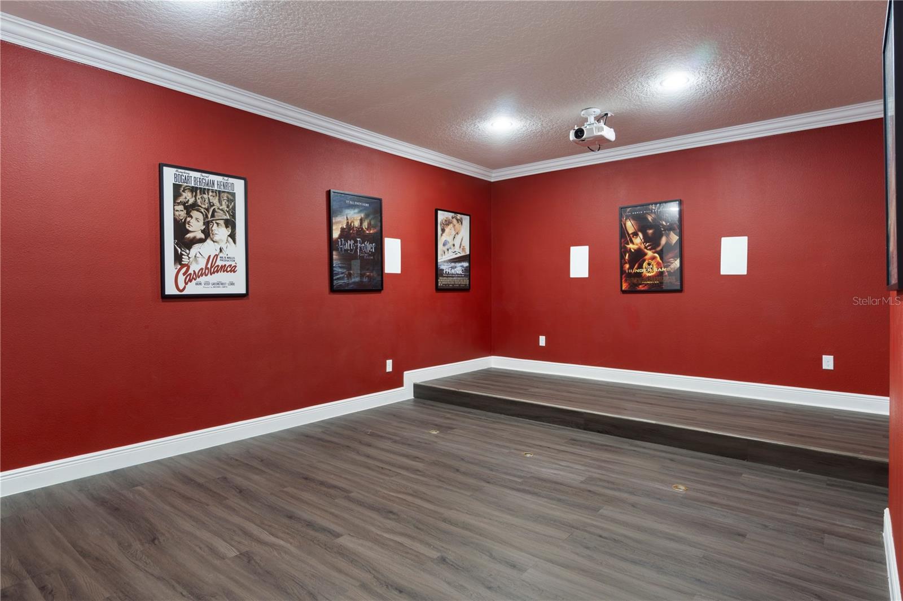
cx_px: 452
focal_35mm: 20
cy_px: 300
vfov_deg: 63.2
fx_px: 489
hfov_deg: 85.4
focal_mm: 13
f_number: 8
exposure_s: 6
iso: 100
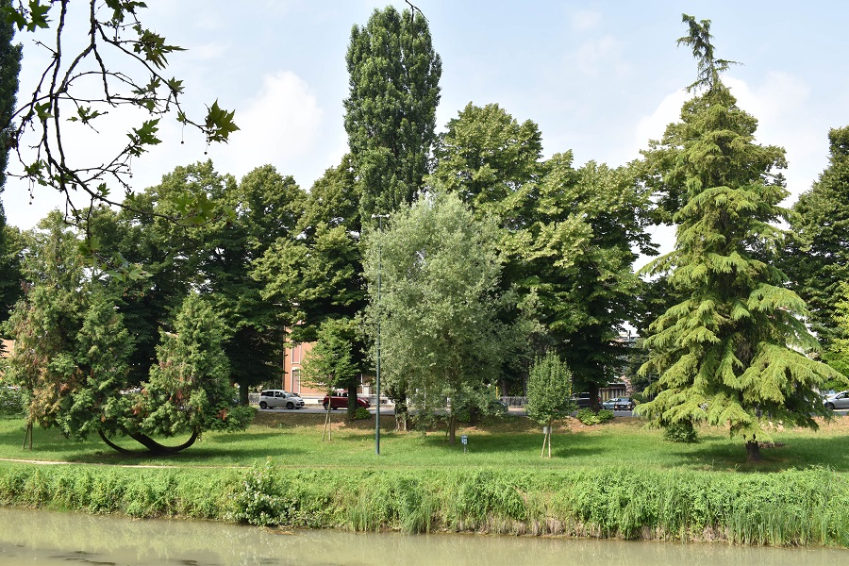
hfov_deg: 59.5
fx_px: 743
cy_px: 283
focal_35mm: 32
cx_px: 424
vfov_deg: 41.7
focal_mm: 21
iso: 200
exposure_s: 1/250
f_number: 8
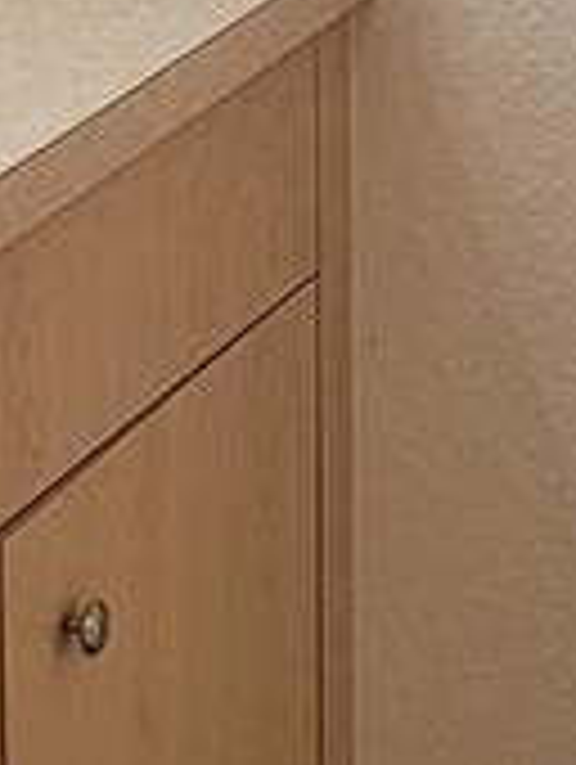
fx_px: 4050
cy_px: -216
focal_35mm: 183
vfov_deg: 10.6
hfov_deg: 8.1
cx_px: -32
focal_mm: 5.4
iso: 125
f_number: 1.8
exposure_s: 1/120
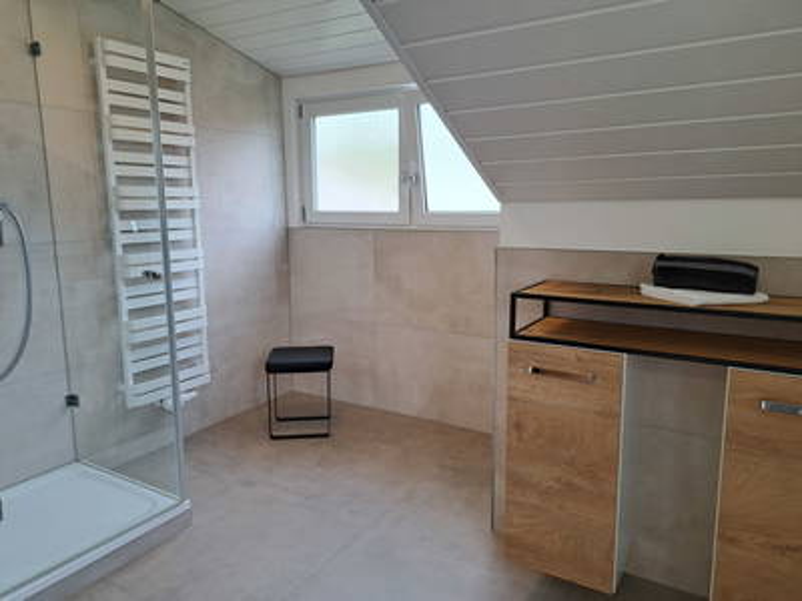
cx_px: 401
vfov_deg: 56.8
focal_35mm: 24
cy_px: 300
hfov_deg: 71.6
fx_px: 556
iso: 50
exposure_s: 1/100
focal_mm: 5.23
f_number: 1.8
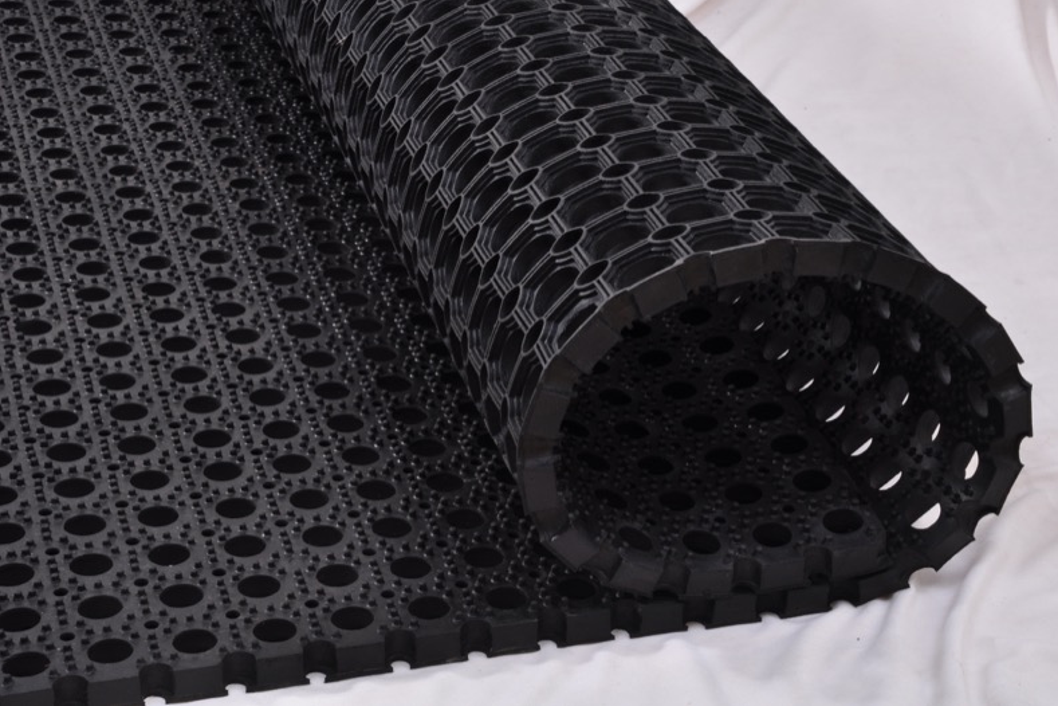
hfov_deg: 25.7
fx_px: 2322
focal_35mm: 79
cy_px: 351
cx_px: 535
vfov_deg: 17.3
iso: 200
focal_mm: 52
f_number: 22
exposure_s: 1/160
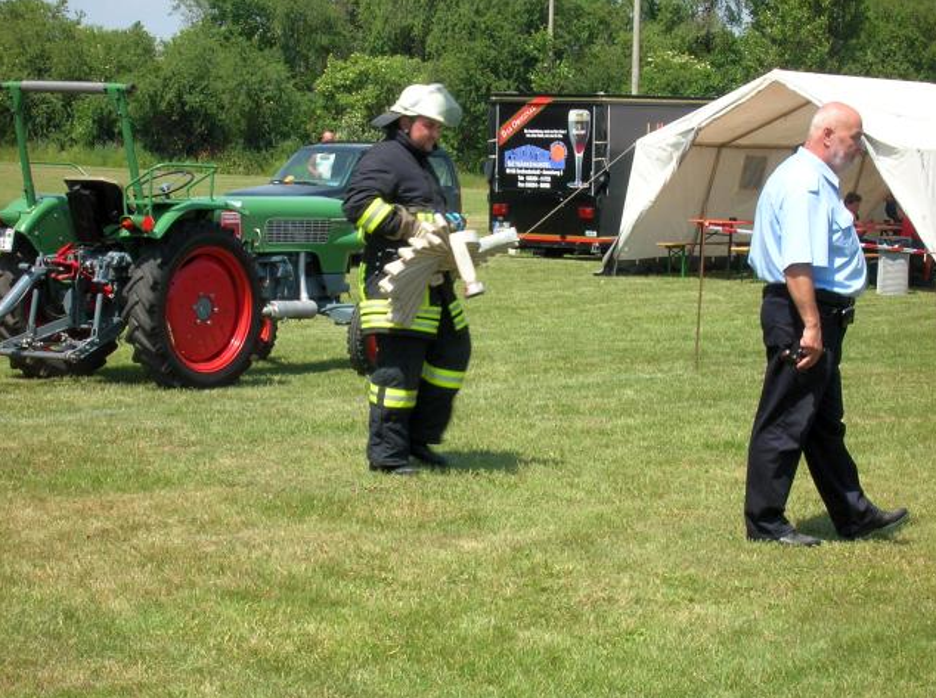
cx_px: 469
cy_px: 350
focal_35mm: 103
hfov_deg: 19.1
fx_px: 2780
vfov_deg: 14.3
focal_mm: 17.1
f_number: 8.2
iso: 50
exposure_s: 1/86
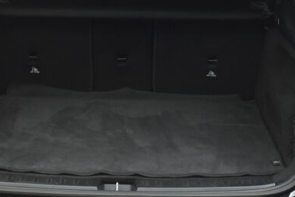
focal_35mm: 90
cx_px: 120
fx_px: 738
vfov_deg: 15.2
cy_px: 68
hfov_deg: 22.6
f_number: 4.2
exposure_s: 1/50
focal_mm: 30
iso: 1600
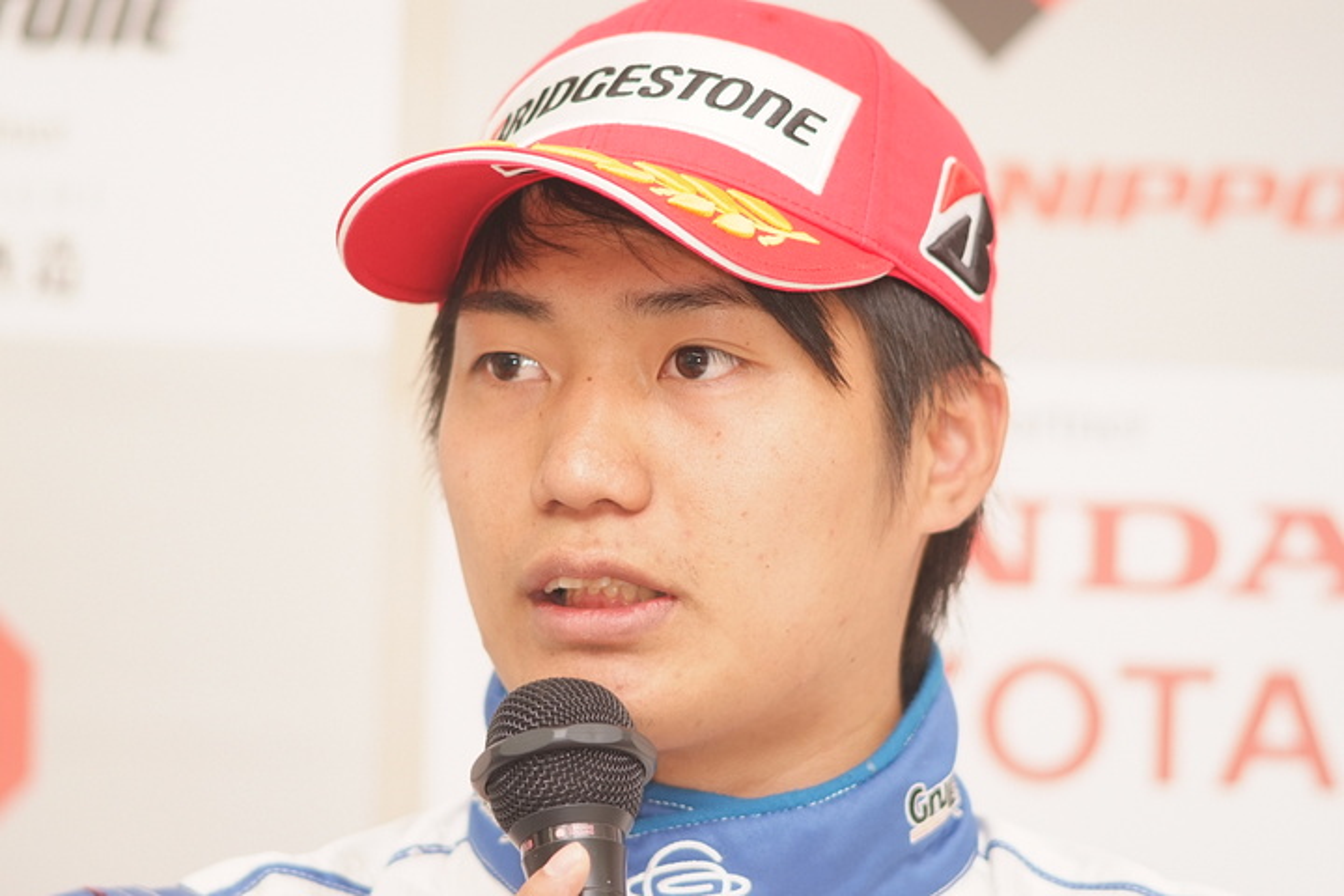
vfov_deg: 5.1
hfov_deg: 7.6
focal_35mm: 270
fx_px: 10079
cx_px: 672
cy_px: 448
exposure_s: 1/250
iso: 400
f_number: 2.8
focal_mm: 180
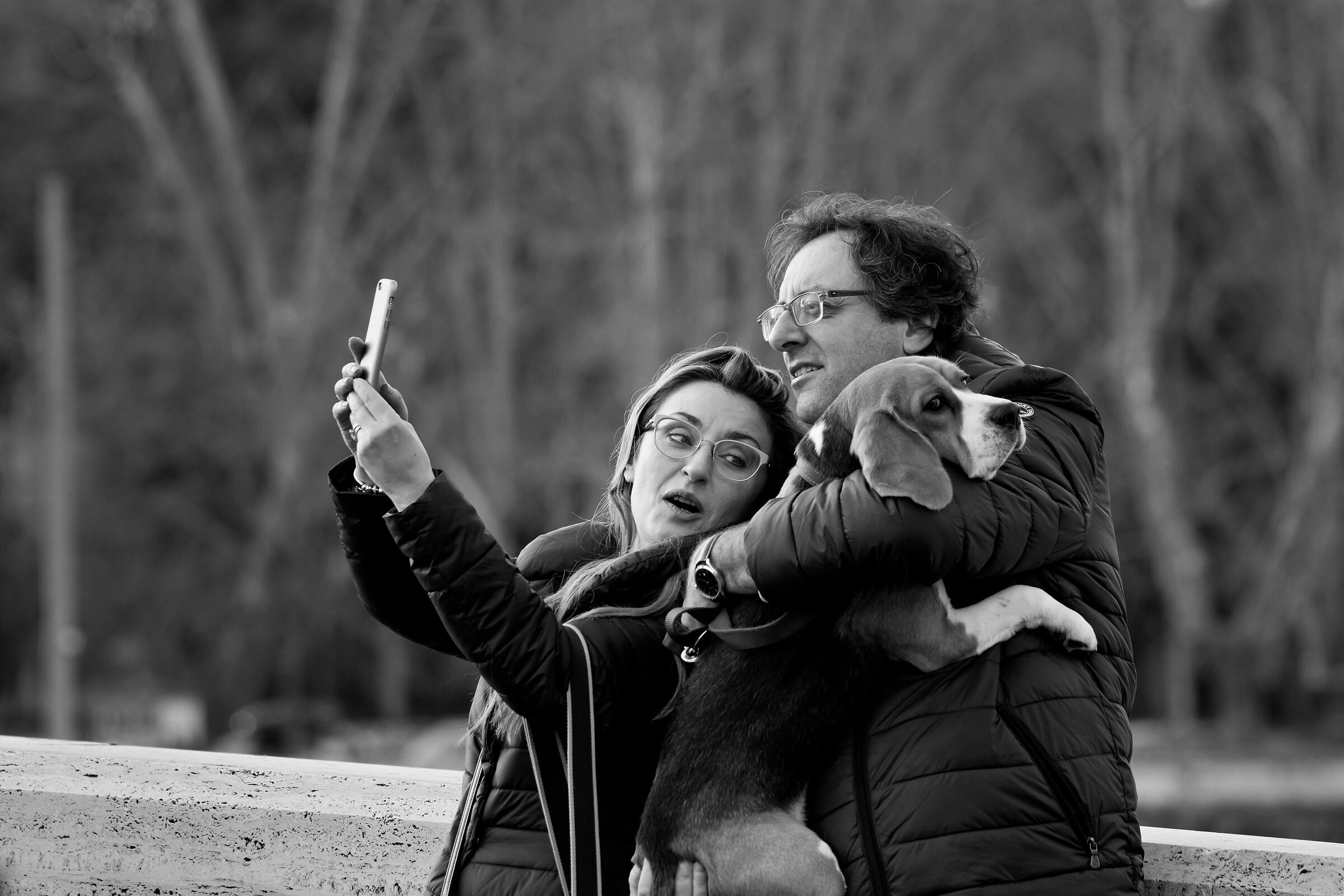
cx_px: 672
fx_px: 11199
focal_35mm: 300
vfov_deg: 4.6
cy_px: 448
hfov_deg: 6.9
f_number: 4.5
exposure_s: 1/320
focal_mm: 200
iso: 320
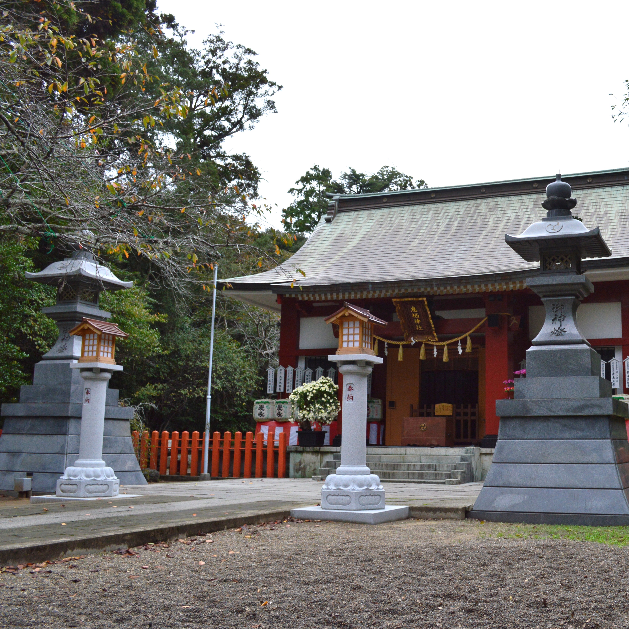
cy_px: 313
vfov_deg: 42.8
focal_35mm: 39
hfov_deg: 41.7
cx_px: 461
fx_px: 802
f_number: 5.6
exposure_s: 1/125
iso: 400
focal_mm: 20
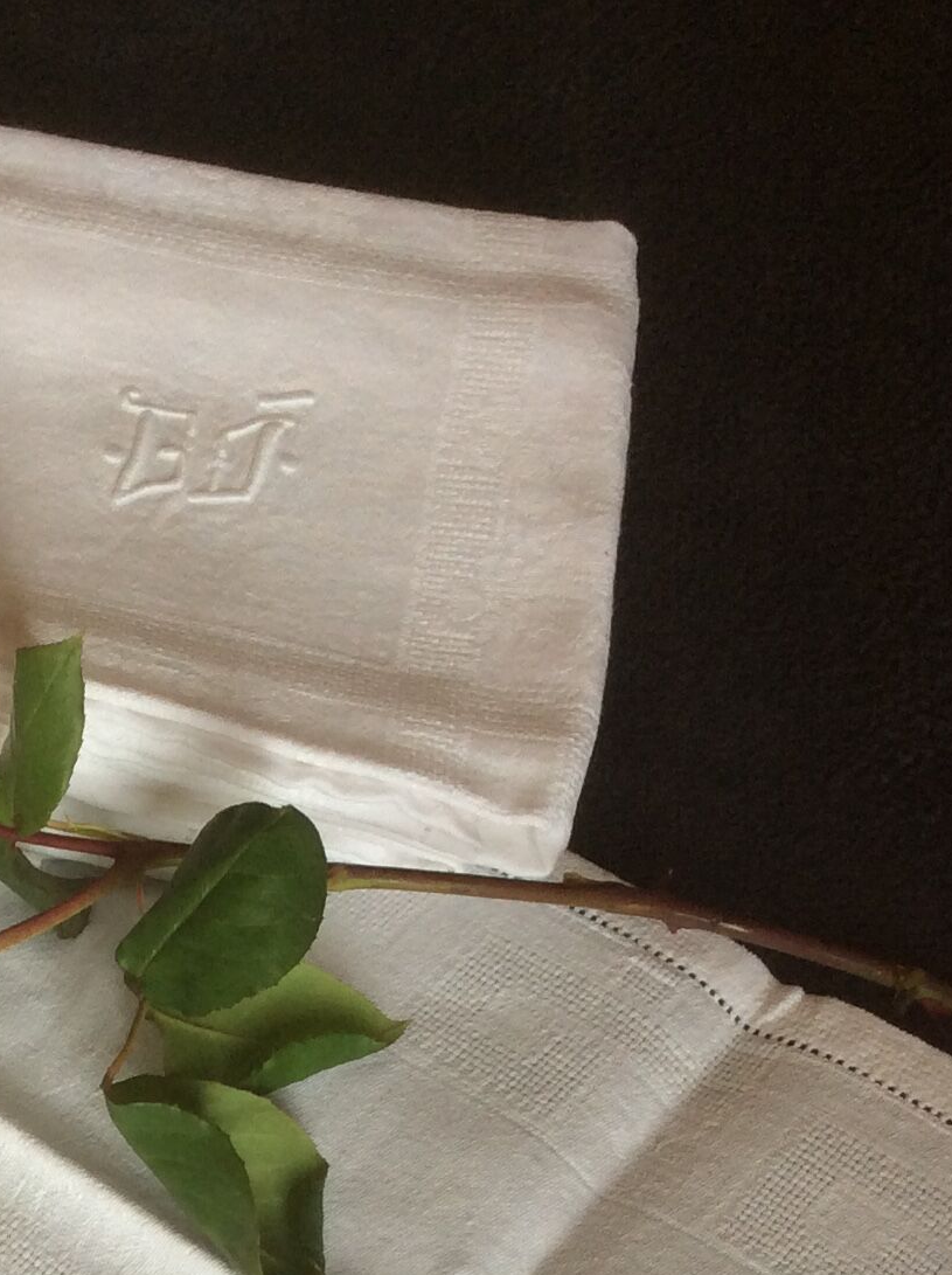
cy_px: 1458
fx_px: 2794
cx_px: 15
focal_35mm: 76
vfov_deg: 23.8
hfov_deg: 18.8
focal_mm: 3.3
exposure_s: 1/25
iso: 40
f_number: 2.4
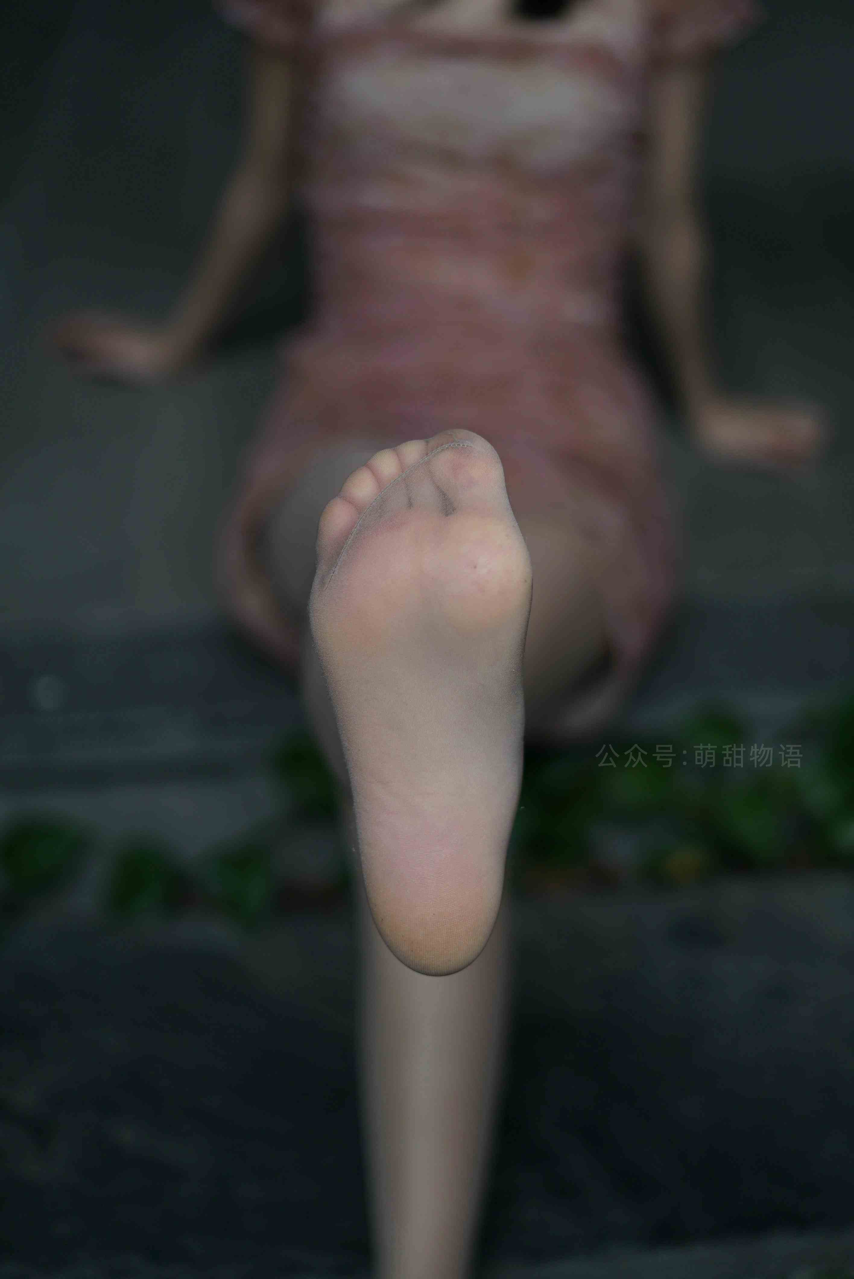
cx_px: 427
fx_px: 1777
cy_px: 640
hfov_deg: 27.0
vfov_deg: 39.6
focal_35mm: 50
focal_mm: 50
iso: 200
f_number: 2
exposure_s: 1/1600
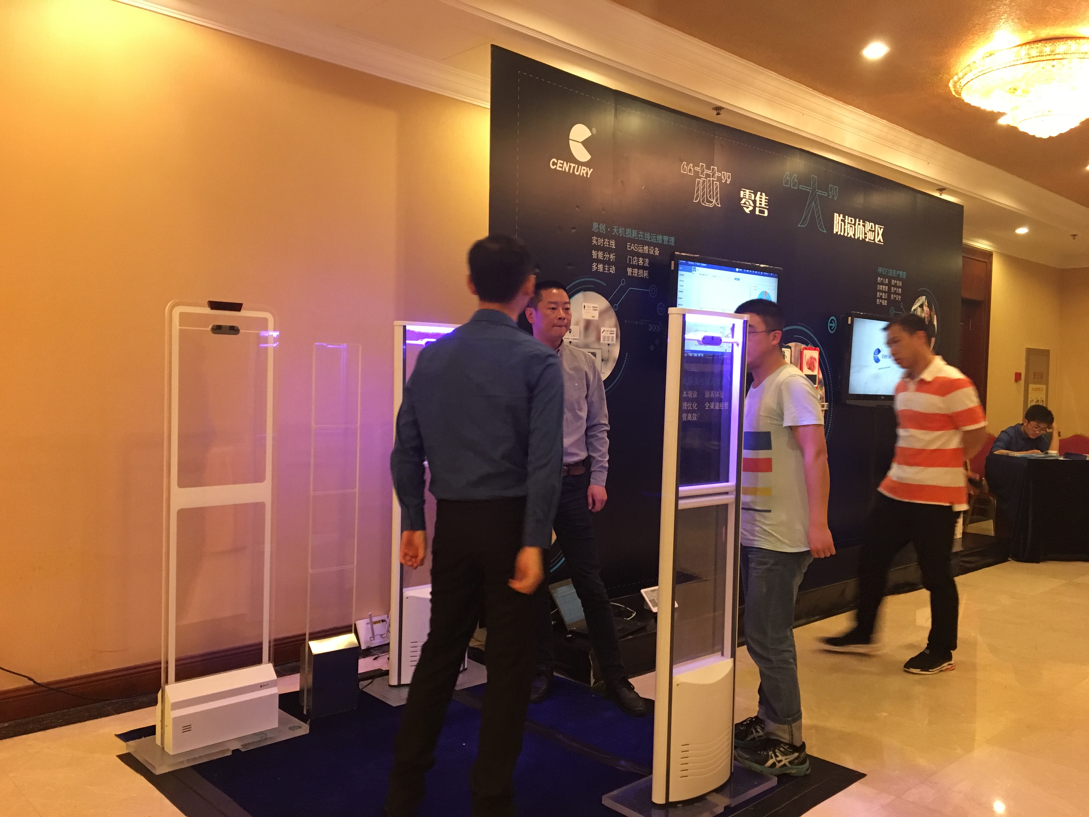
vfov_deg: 48.2
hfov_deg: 61.7
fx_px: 912
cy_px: 408
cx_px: 544
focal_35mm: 29
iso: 200
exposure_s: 1/20
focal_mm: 4.15
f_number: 2.2
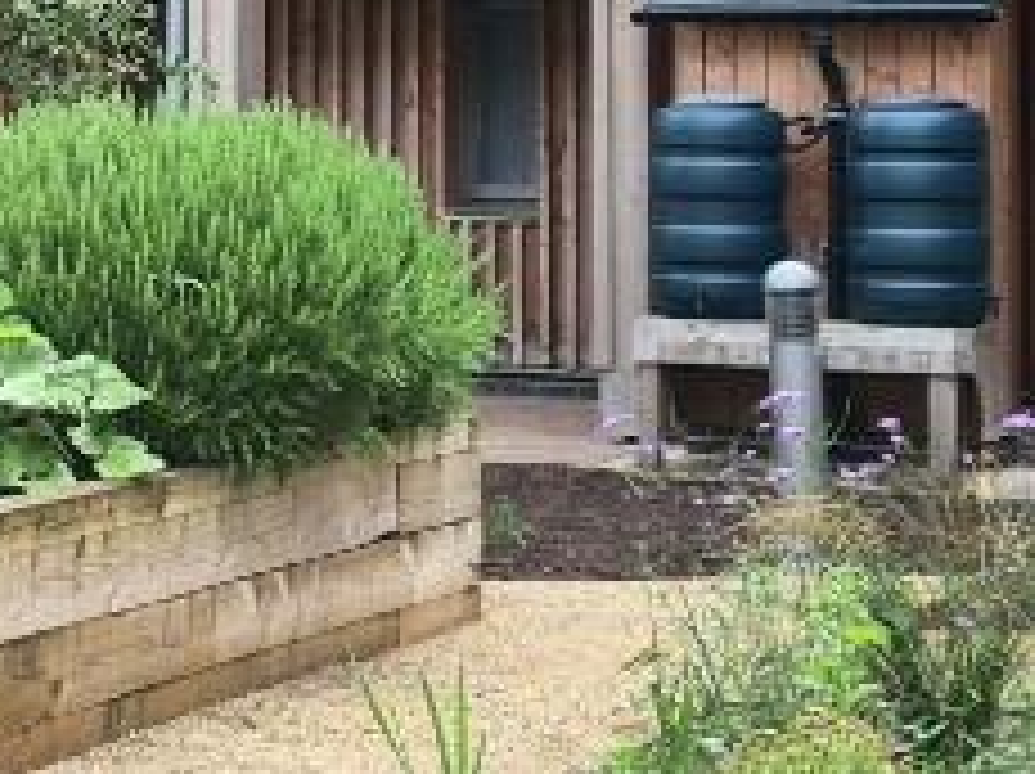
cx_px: 40
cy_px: -76
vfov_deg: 12.5
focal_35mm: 116
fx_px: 3465
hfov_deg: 16.7
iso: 50
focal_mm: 5.4
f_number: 1.8
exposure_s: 1/1028
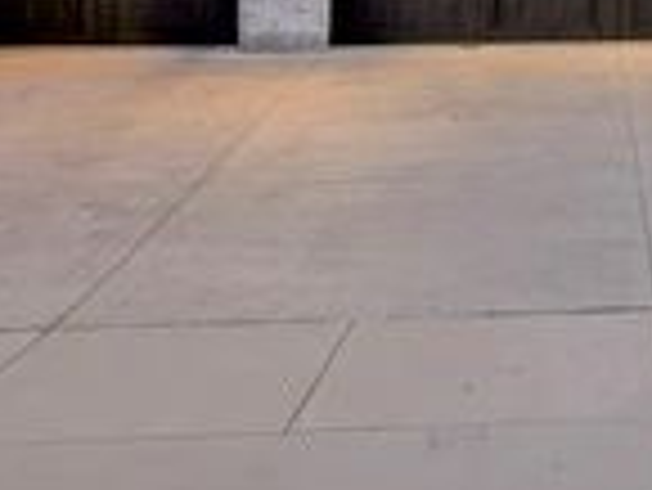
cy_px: -142
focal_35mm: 83
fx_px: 1565
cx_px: 755
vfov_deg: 16.8
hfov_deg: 22.0
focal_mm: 6.9
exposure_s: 1/40
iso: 794
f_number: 1.68
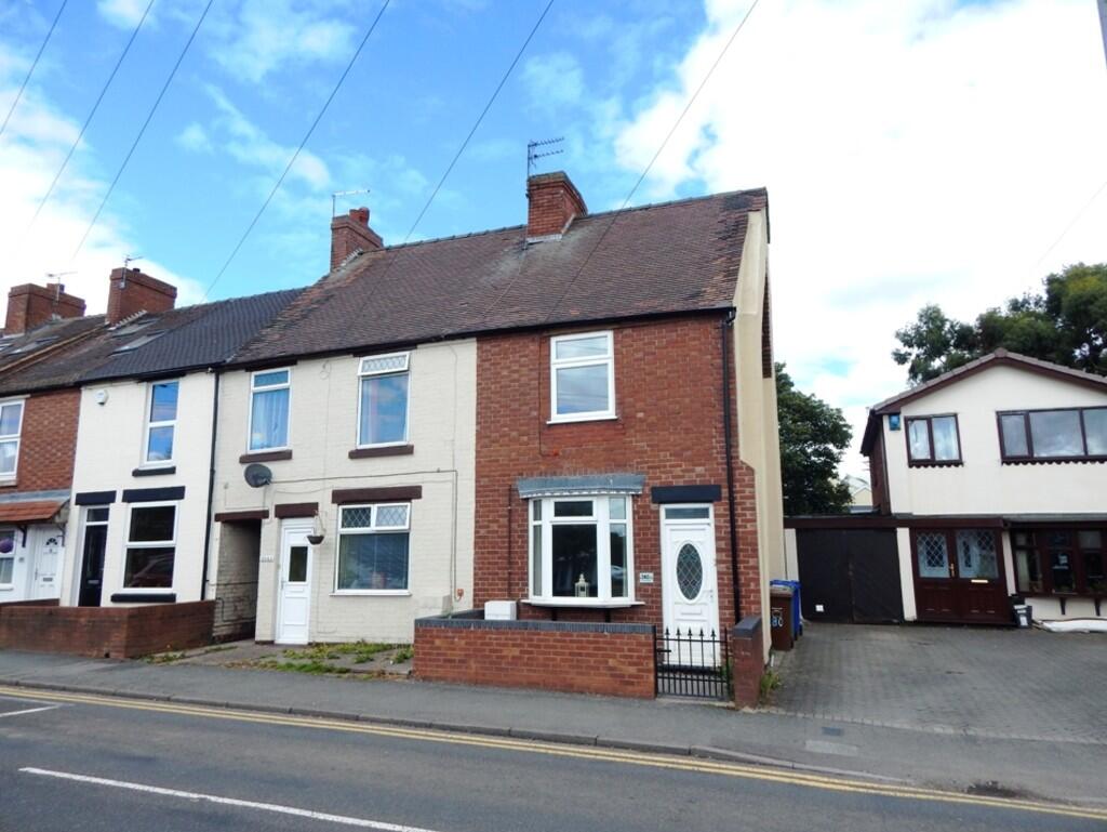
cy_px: 416
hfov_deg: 76.4
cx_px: 554
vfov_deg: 61.1
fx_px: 704
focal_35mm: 22
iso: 125
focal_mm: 4
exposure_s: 1/800
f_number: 3
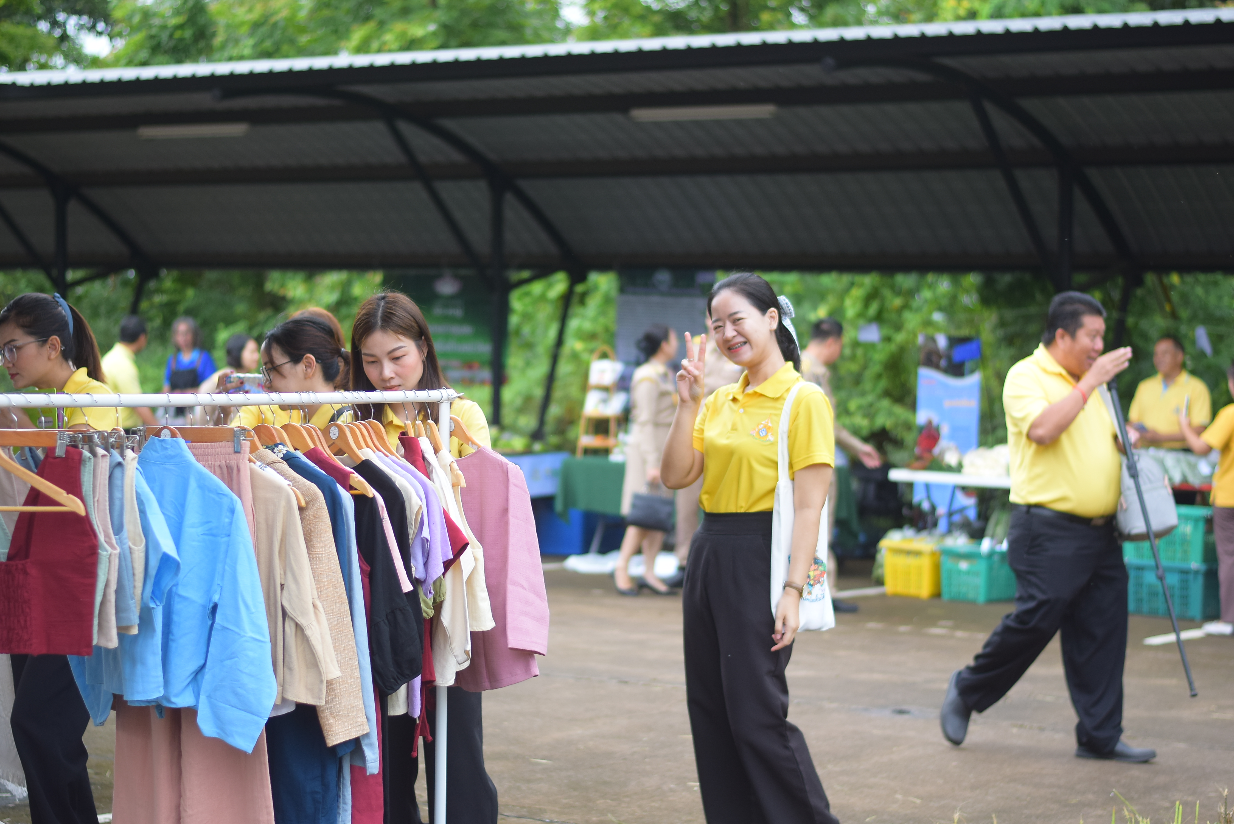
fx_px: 2571
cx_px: 617
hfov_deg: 27.0
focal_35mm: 75
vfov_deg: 18.2
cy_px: 412
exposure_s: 1/1250
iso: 400
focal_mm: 50
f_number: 1.8
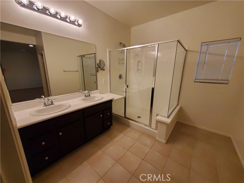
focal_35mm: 13
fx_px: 92
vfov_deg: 89.9
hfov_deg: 106.2
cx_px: 122
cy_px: 92
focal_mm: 1.8
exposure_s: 1/60
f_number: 2.2
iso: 320
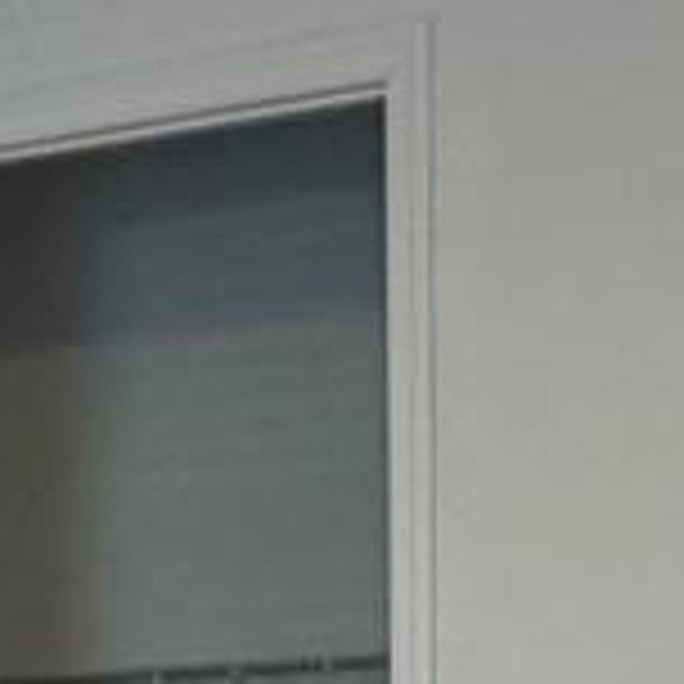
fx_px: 2906
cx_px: -279
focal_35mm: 130
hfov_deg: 12.8
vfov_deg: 12.3
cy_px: 1246
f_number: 2.2
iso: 200
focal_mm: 2.22
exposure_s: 1/60
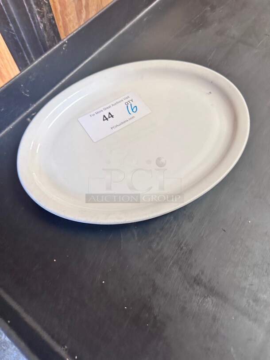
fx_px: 250
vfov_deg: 71.6
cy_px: 180
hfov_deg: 56.8
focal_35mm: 24
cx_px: 135
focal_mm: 6.86
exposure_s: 1/65
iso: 250
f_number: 1.78
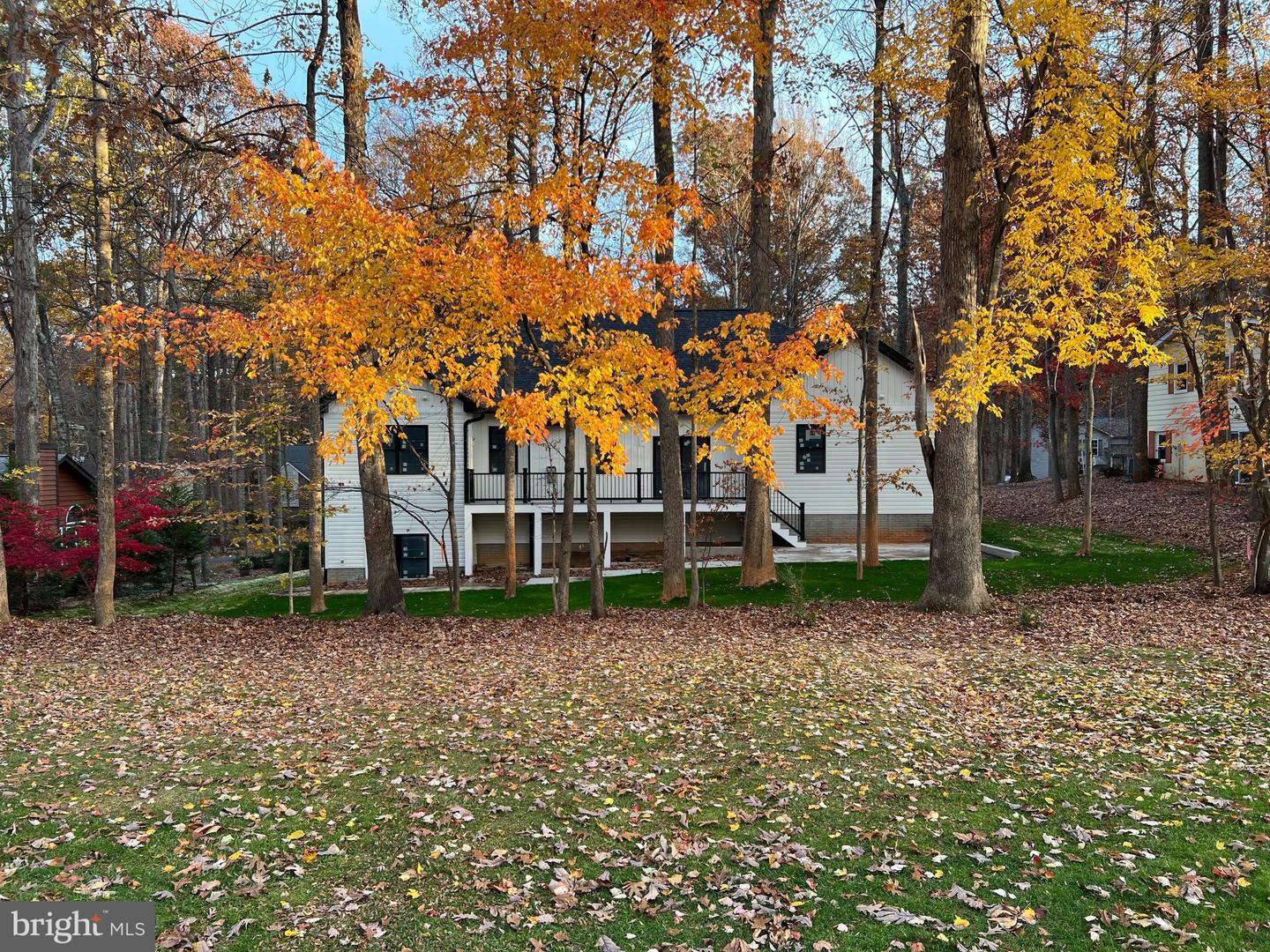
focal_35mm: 26
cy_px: 476
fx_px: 954
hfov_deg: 67.3
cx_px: 635
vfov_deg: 53.1
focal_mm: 5.7
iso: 32
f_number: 1.5
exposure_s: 1/125
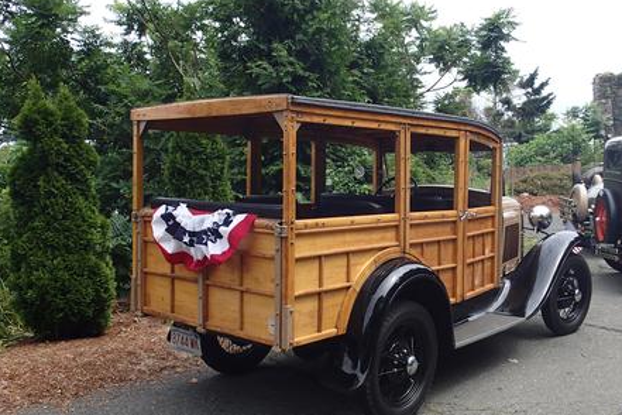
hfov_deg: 55.8
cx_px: 312
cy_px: 189
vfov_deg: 38.9
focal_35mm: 34
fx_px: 587
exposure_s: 1/500
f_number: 3.2
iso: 100
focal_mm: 5.9
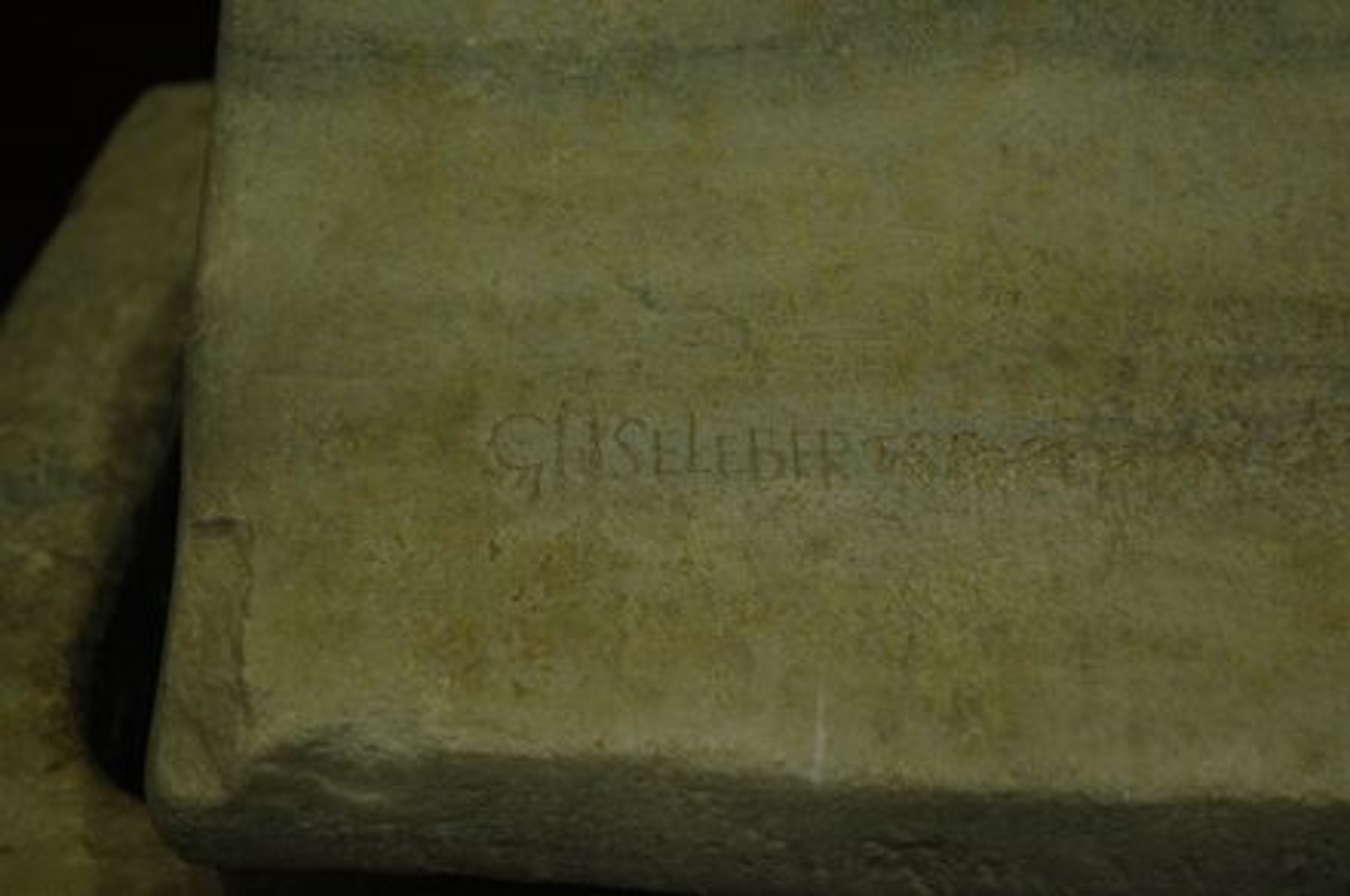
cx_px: 675
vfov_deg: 17.4
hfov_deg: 26.0
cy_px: 448
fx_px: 2921
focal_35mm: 78
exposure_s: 1/30
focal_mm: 52
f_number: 4.5
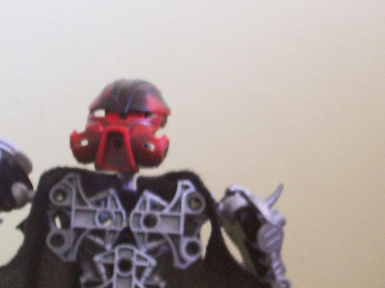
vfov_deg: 10.5
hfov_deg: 14.0
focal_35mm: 141
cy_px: 202
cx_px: 198
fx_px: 1568
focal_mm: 8.7
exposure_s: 1/8
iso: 160
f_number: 3.2
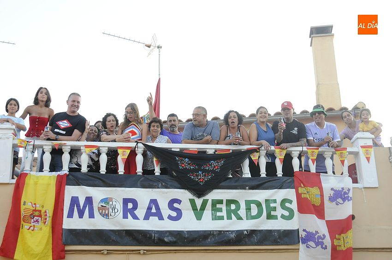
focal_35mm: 45
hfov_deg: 43.6
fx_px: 490
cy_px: 130
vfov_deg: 29.8
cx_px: 196
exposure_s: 1/200
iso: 800
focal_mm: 30
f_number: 4.5
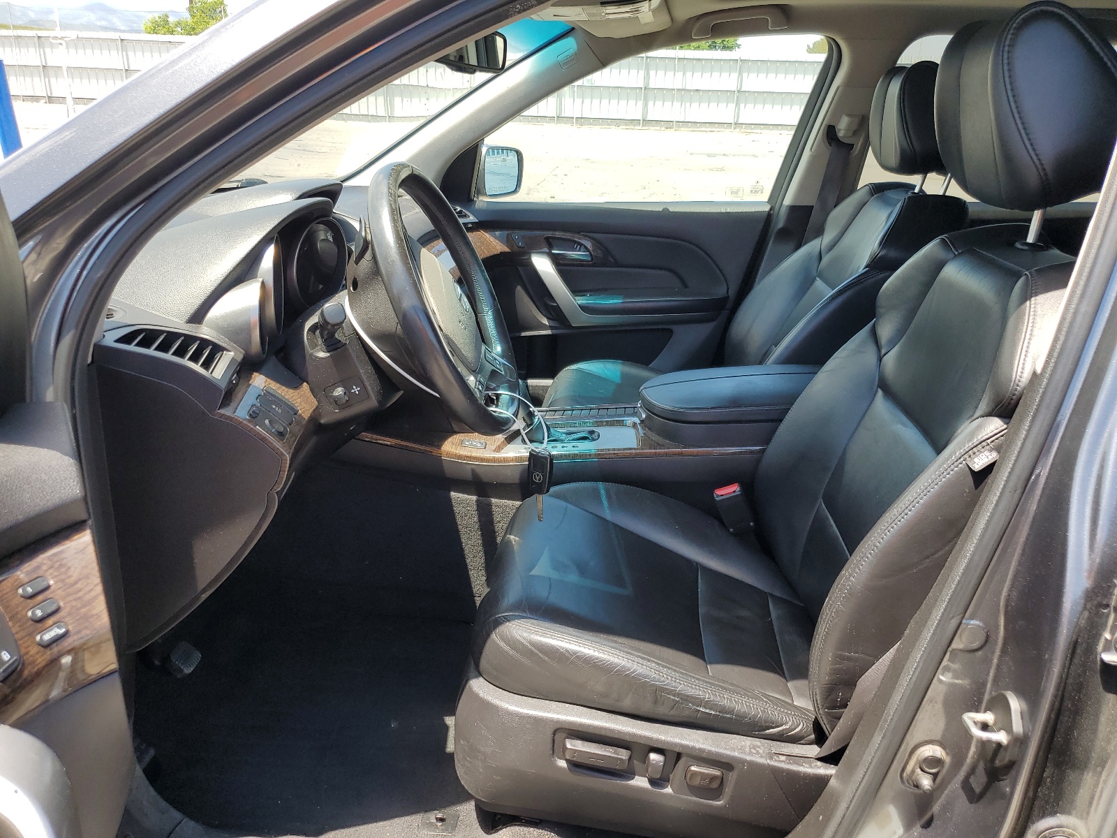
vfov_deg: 53.1
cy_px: 419
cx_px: 558
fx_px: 839
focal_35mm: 26
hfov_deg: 67.3
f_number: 1.5
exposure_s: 1/625
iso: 50
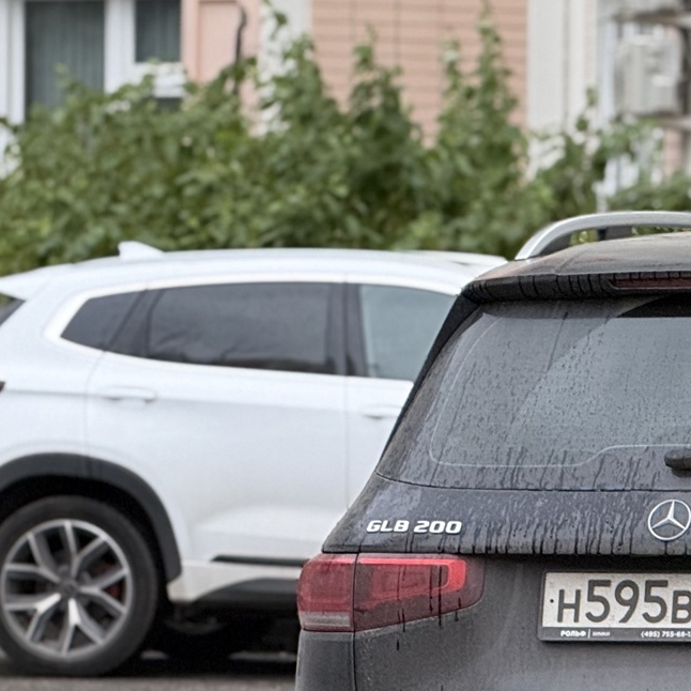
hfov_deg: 5.2
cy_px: 482
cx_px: 955
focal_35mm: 336
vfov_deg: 5.2
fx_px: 7588
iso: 160
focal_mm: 15.66
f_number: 2.8
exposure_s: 1/99
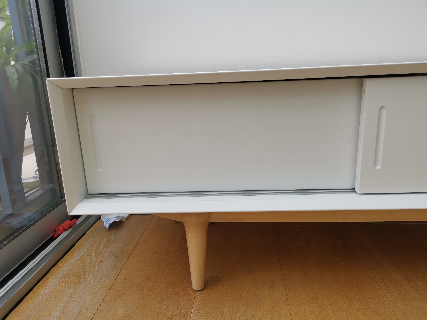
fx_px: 333
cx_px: 214
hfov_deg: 65.3
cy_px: 160
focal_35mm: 27
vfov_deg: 51.4
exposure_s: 1/111
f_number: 1.8
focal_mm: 5.58
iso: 50
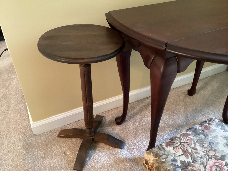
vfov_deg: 45.4
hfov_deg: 58.3
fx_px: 204
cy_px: 86
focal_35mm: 31
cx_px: 114
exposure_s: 1/25
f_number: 2.4
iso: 800
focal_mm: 3.3
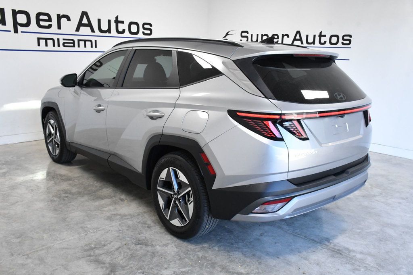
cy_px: 138
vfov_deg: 39.9
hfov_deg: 57.2
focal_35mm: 33
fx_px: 378
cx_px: 206
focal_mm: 22
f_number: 9
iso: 2500
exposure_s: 1/320
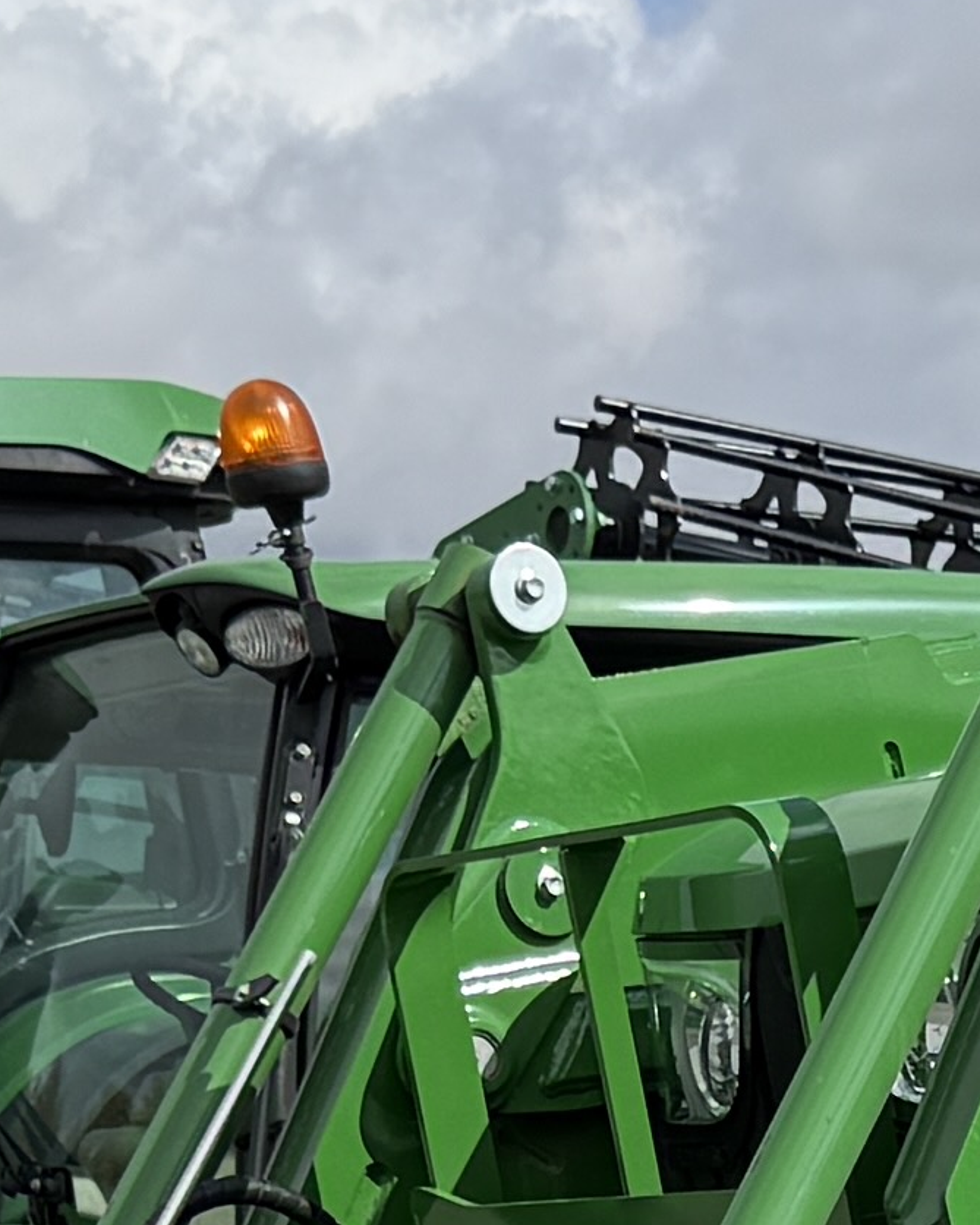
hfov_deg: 9.3
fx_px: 5800
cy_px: 1950
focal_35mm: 160
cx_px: 1648
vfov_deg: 11.5
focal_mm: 6.76
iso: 80
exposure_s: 1/4405
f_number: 1.78
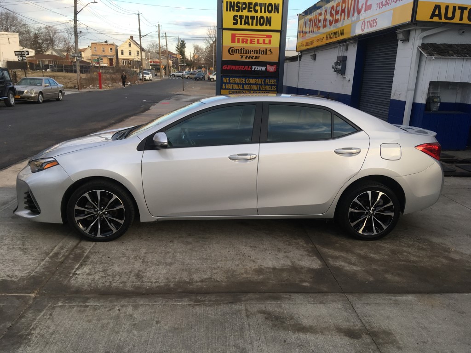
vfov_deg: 48.2
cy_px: 176
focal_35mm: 29
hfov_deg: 61.7
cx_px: 236
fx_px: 395
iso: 25
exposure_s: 1/205
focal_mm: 4.15
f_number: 2.2
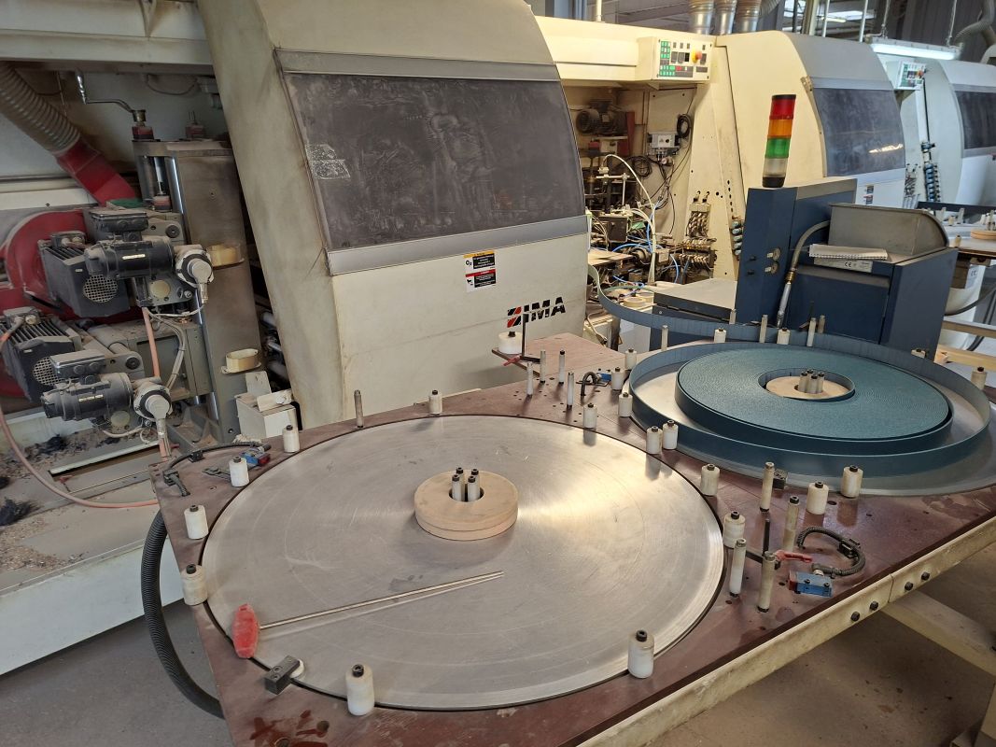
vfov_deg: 58.9
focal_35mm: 23
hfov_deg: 73.9
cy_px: 374
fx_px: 662
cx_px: 498
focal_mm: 5.54
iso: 250
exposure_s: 1/120
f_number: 1.8
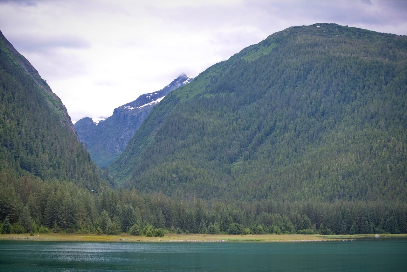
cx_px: 204
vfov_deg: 19.5
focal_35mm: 70
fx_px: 792
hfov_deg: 28.8
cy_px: 136
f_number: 5.6
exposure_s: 1/160
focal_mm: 70
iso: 100
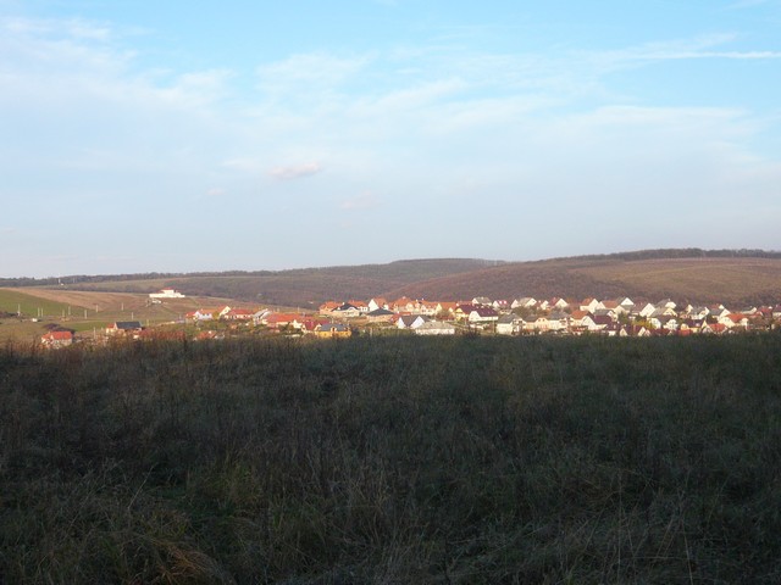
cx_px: 390
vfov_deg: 31.5
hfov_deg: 41.2
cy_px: 292
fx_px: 1038
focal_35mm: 46
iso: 100
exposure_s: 1/500
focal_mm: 5.8
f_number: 3.1
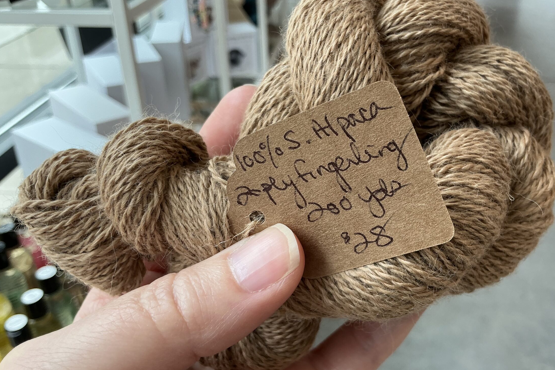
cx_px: 314
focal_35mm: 34
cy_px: 190
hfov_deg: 55.6
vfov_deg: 38.9
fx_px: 524
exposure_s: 1/99
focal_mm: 3
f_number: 1.8
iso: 25
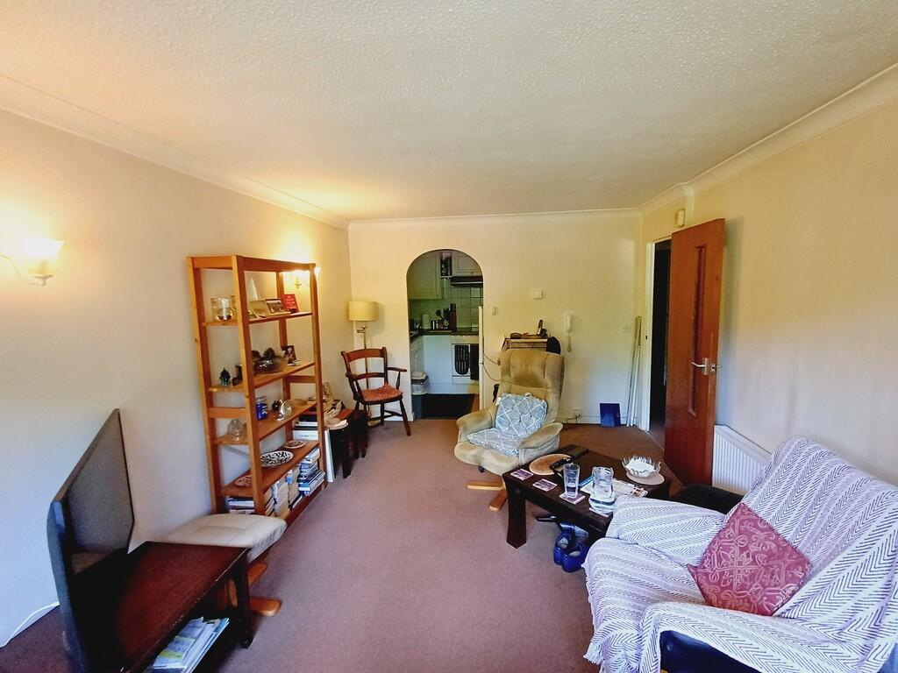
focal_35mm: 16
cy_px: 336
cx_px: 449
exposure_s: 1/33
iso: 200
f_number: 2.2
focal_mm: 1.64
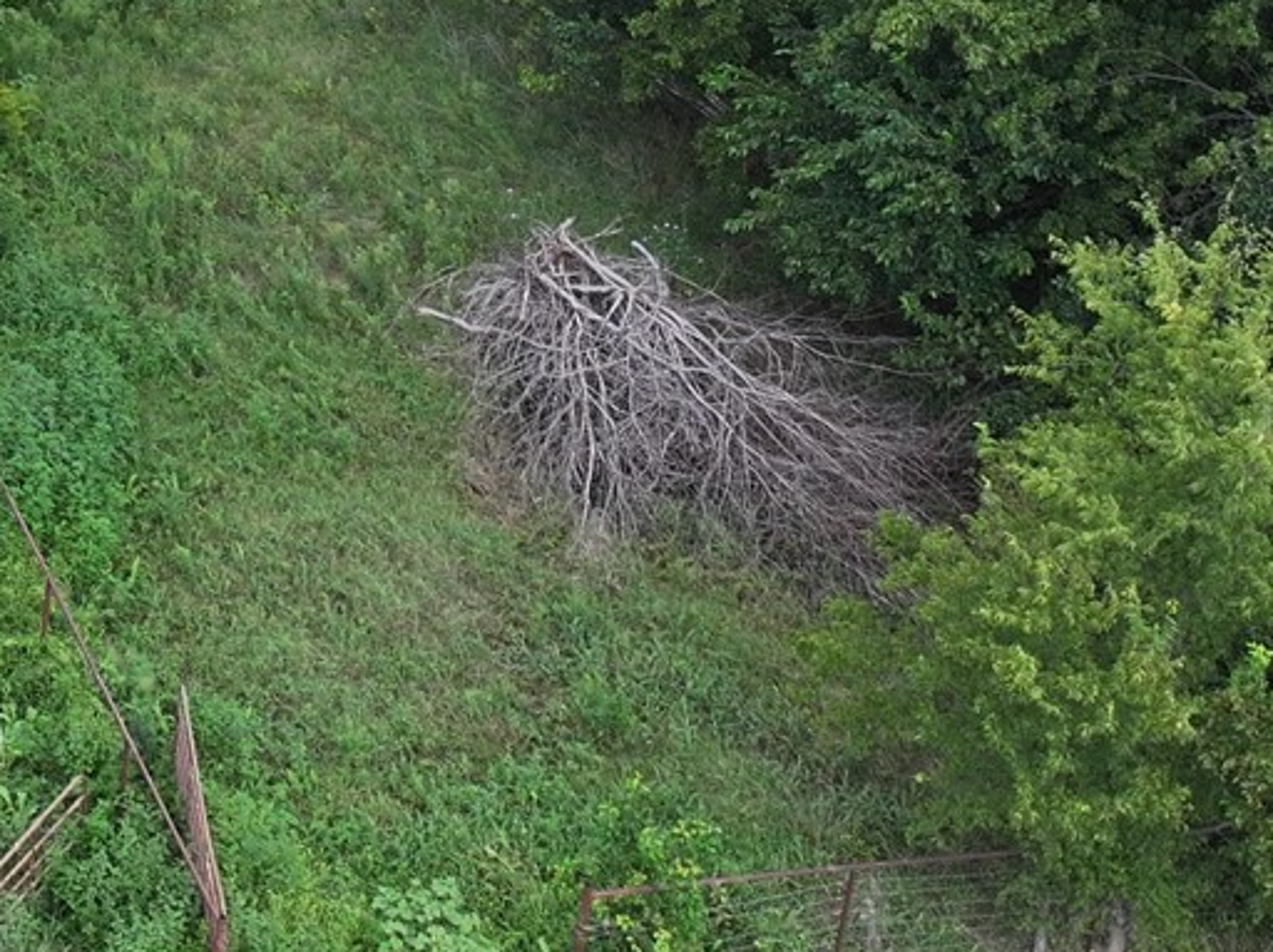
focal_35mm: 90
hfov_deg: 19.4
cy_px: -415
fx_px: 3307
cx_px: -557
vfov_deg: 15.3
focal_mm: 12.29
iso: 150
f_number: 2.8
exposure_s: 1/1600
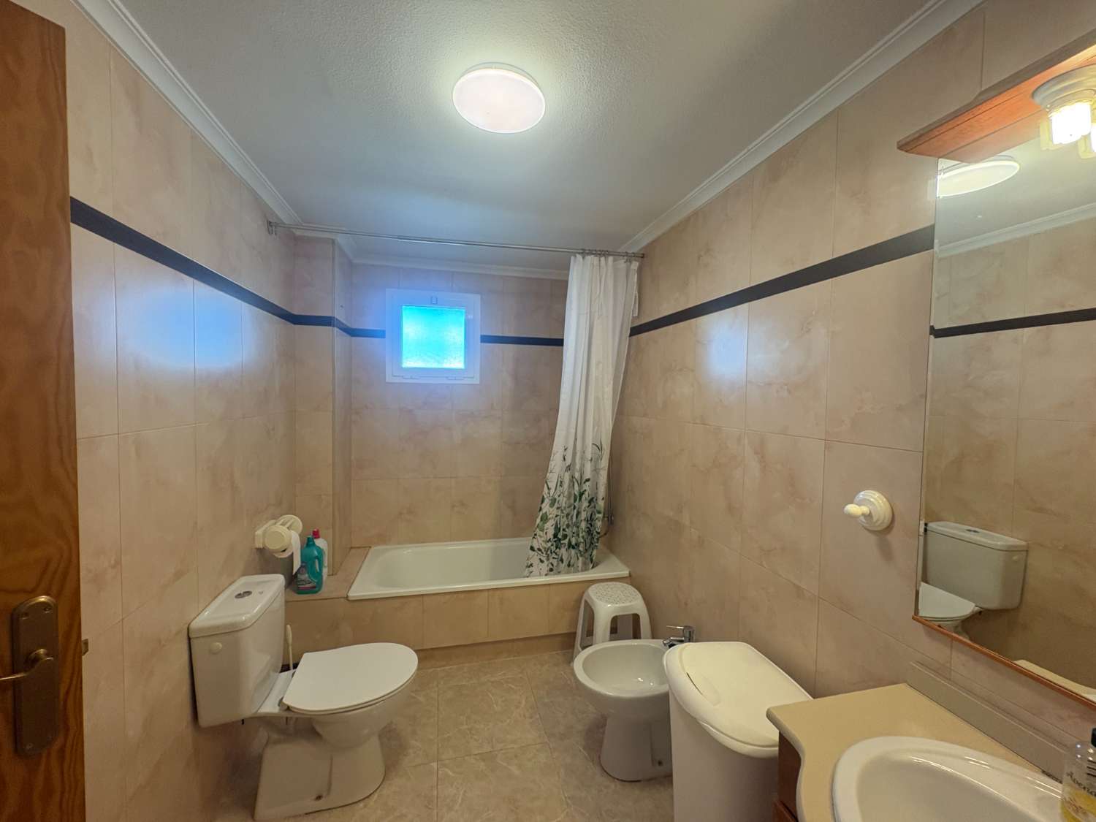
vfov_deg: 85.7
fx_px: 443
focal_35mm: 14
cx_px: 548
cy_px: 411
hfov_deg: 102.1
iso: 400
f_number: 2.2
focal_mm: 2.22
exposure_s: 1/100
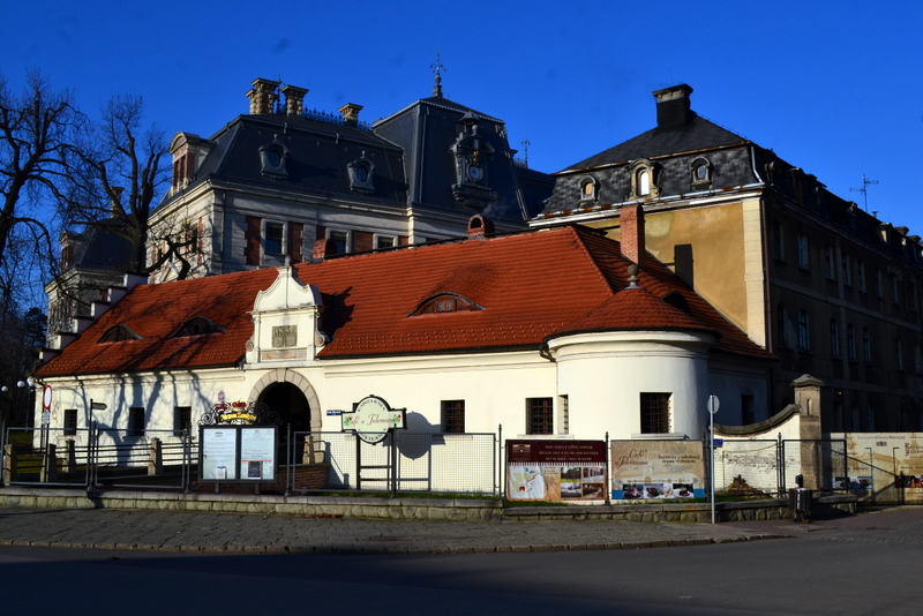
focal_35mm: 36
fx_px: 923
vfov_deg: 36.9
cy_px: 308
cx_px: 462
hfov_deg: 53.1
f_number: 11
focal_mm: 24
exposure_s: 1/500
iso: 220
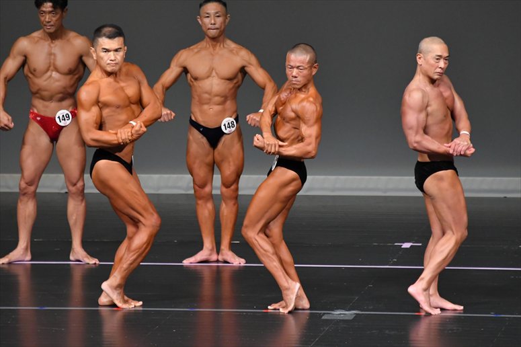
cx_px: 260
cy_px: 174
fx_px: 4991
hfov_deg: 6.0
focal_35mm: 345
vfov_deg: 4.0
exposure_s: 1/400
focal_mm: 230
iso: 4000
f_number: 5.6
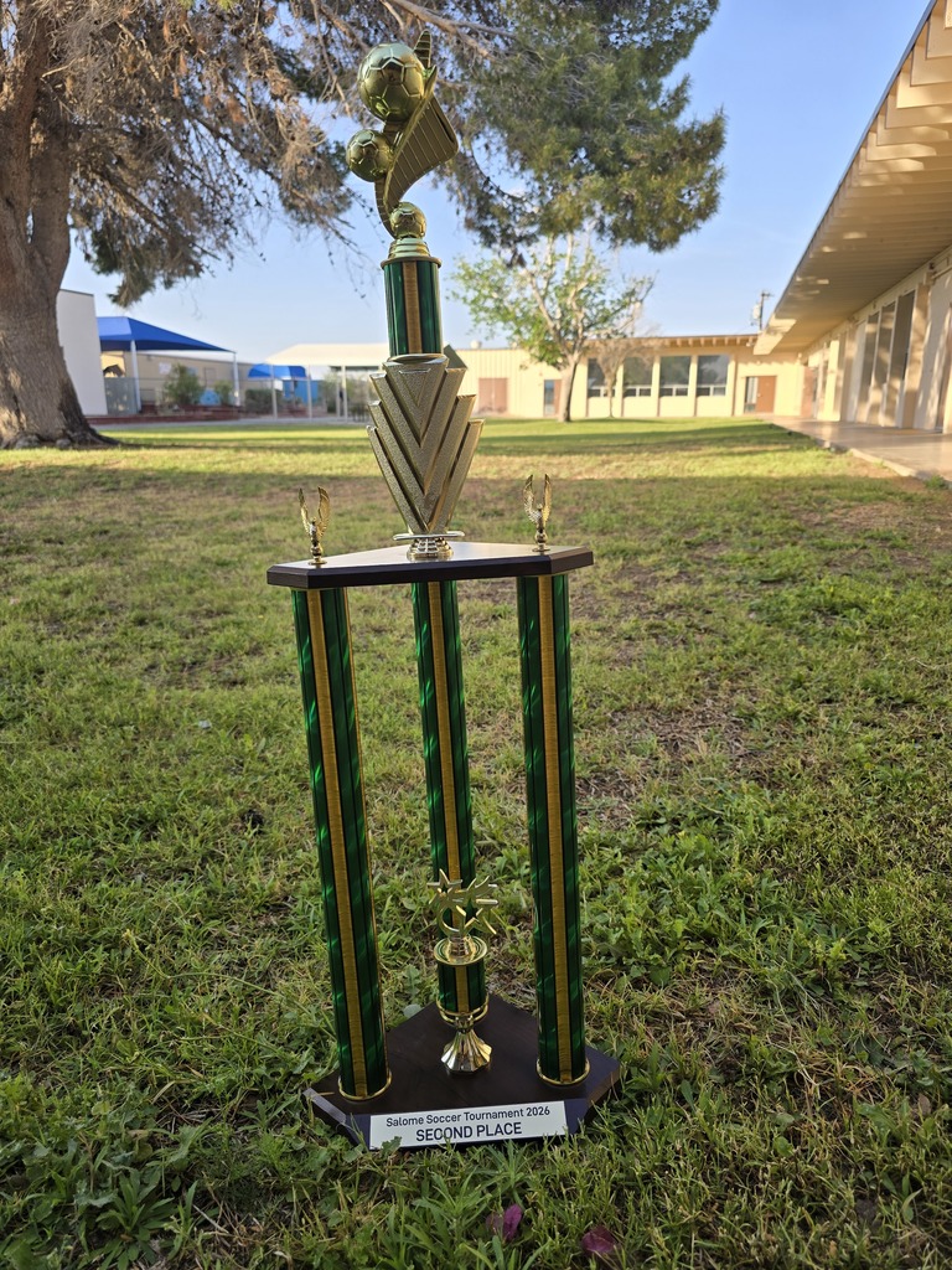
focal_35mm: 23
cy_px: 635
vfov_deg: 73.9
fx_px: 843
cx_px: 476
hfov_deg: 58.9
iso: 12
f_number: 1.7
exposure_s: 1/243
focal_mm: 6.3
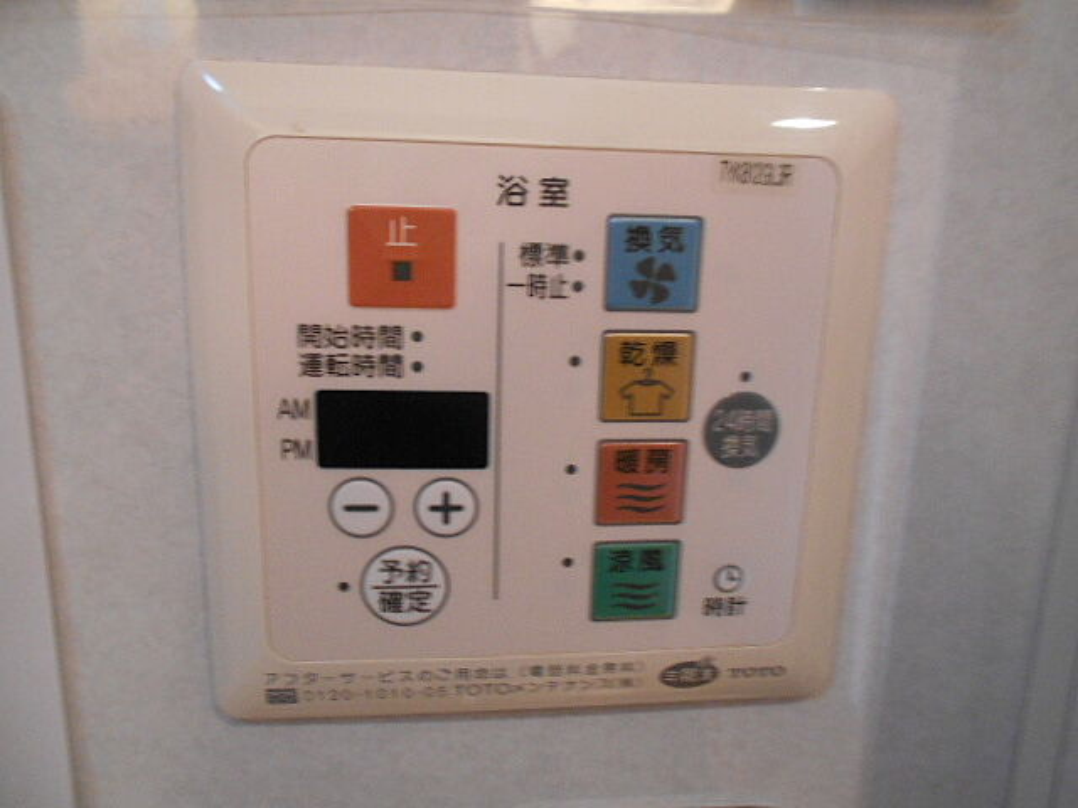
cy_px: 404
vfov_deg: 53.1
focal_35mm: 26
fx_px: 810
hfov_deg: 67.3
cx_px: 539
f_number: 3.2
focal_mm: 4.6
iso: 400
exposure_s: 1/20
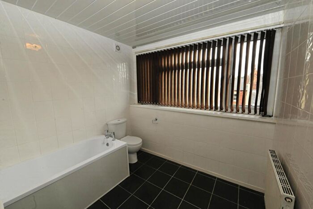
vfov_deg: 81.2
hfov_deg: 104.2
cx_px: 156
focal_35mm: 14
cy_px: 104
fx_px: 122
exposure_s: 1/125
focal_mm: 14
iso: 1250
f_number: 11
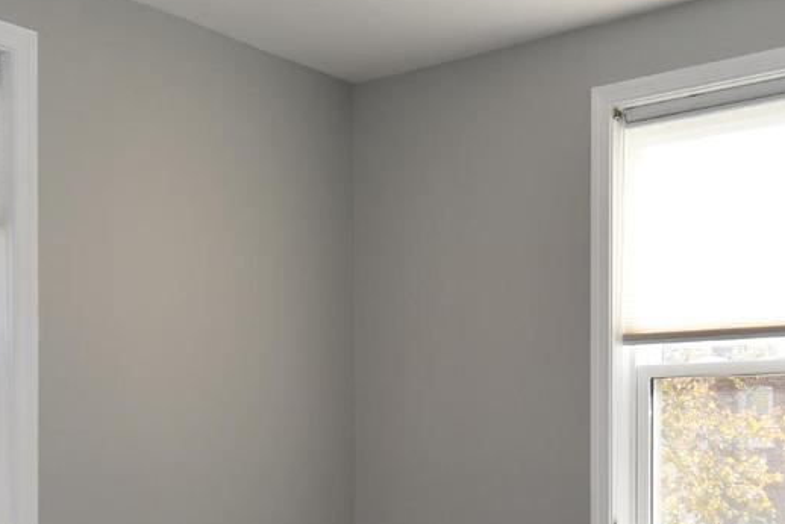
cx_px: 356
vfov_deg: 26.2
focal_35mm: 50
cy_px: 462
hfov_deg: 39.5
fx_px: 1091
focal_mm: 12
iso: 160
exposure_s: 1/125
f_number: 5.6
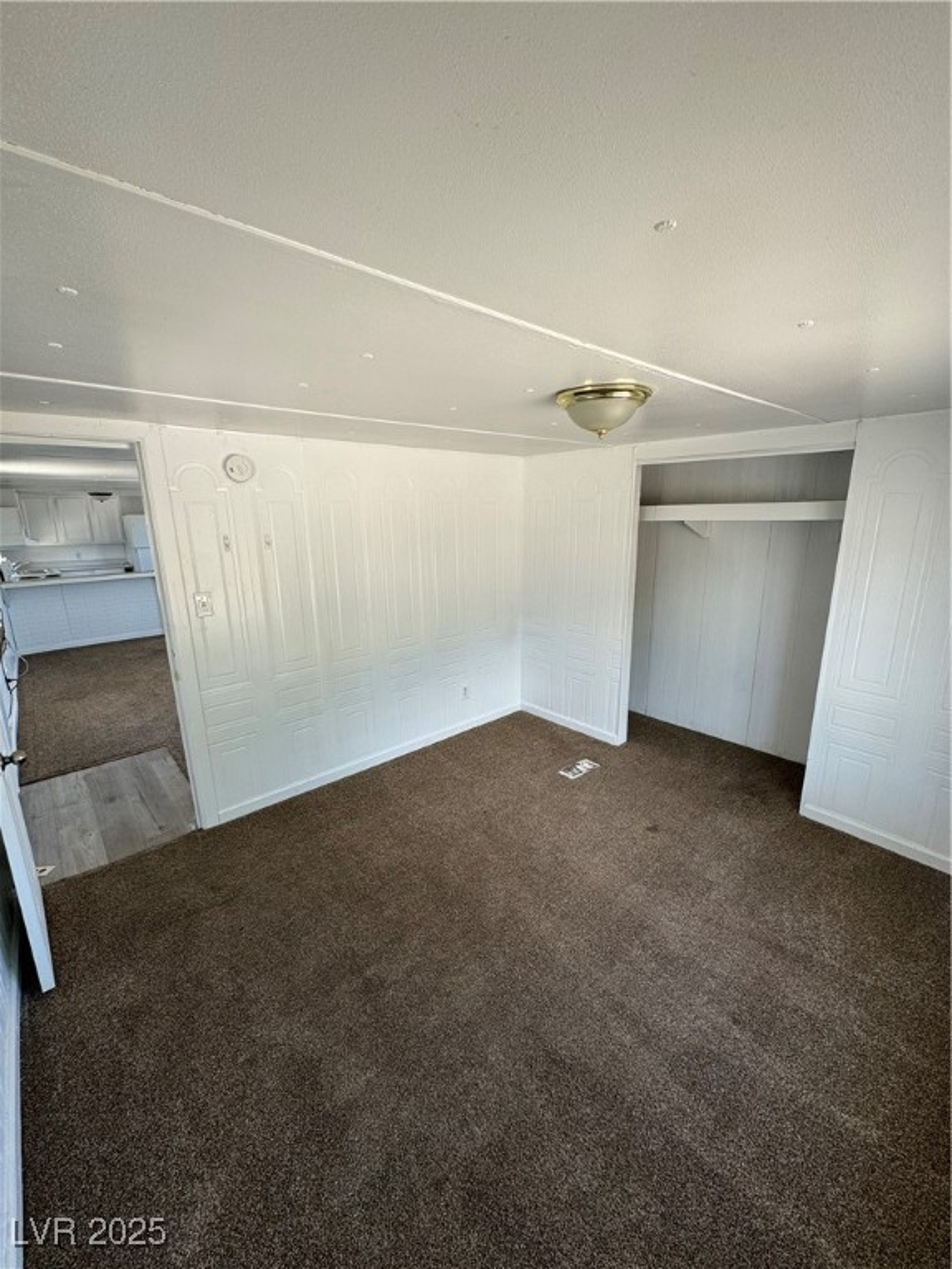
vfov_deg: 102.1
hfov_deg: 85.7
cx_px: 476
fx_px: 513
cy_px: 634
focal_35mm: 14
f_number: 2.2
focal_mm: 2.22
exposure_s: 1/99
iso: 50
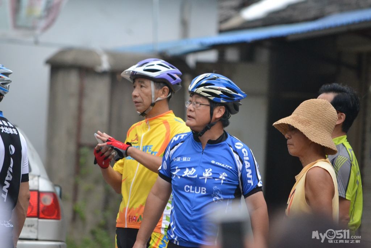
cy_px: 124
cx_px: 186
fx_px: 4638
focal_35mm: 450
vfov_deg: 3.1
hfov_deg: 4.6
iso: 2500
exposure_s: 1/500
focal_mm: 300
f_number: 5.6
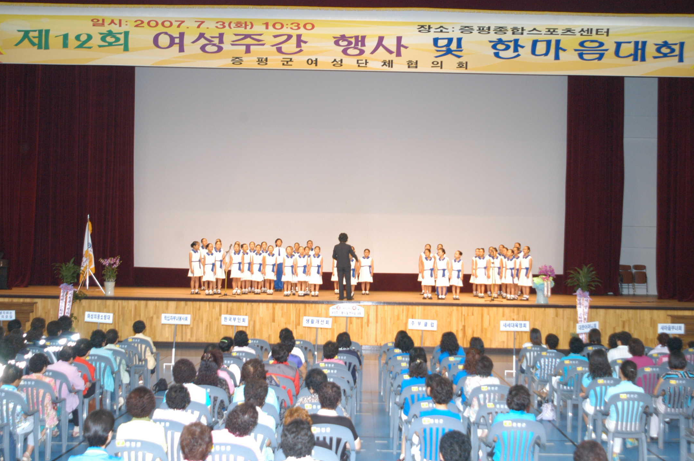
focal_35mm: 47
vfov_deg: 28.6
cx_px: 346
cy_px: 228
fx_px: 905
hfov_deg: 42.0
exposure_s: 1/60
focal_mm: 30
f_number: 4.5
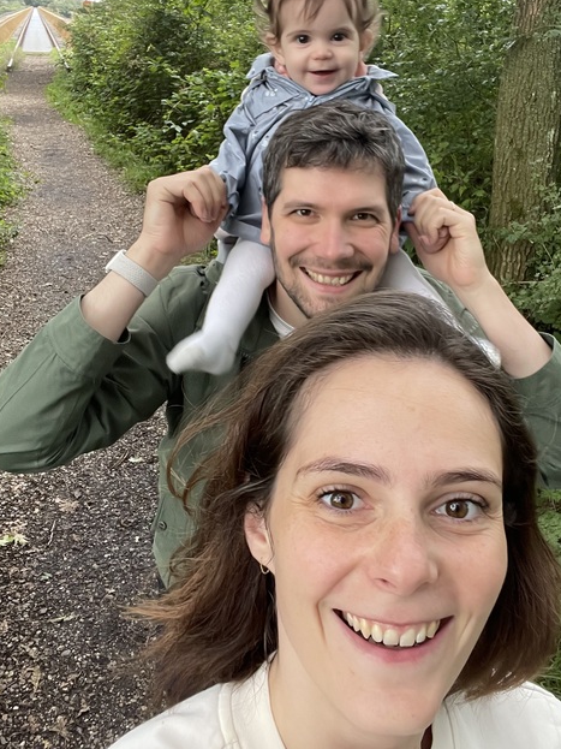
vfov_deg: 50.0
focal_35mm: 37
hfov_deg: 38.5
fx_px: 800
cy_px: 316
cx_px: 335
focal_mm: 2.71
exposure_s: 1/95
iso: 100
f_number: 2.2
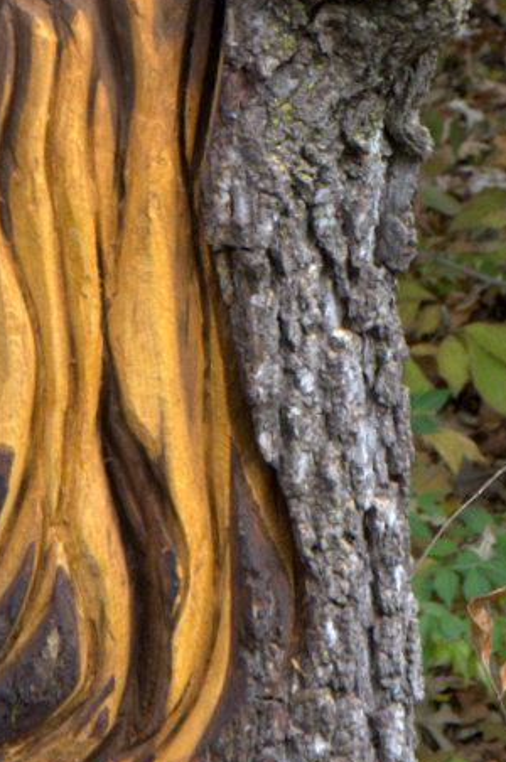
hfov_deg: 5.7
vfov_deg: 8.6
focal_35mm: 238
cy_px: 84
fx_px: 5033
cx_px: 92
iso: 2000
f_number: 8
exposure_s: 1/1000
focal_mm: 70
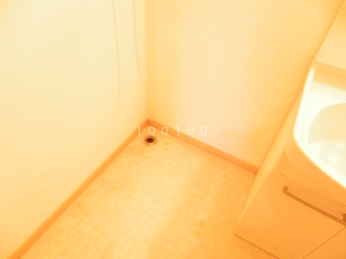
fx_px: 240
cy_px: 130
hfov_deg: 71.6
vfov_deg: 56.8
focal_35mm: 24
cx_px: 173
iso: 640
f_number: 3
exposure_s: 1/30
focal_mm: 4.2
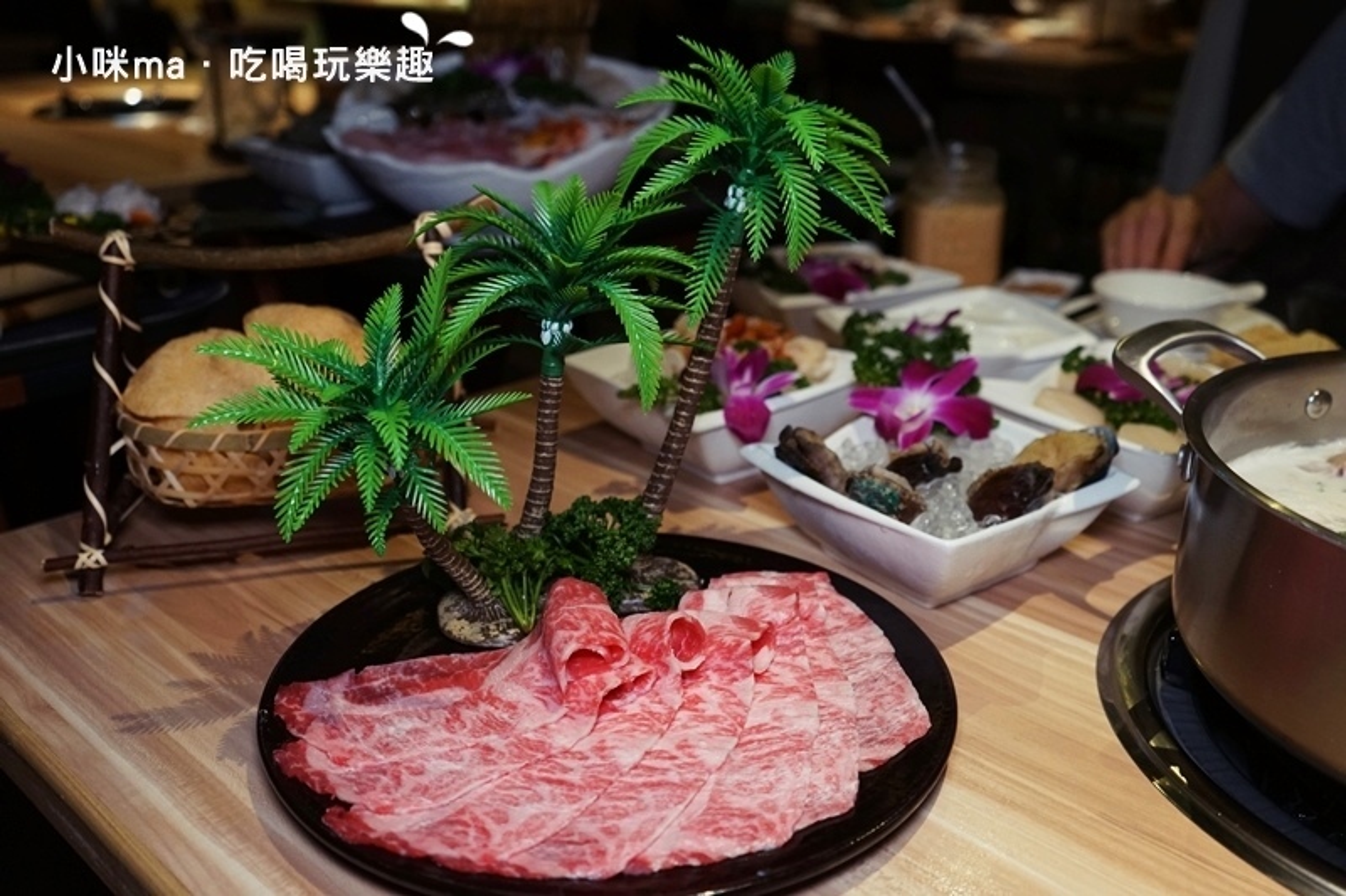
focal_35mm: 34
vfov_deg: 38.9
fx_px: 1271
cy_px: 448
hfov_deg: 55.8
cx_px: 673
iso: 1600
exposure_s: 1/60
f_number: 4
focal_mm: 34
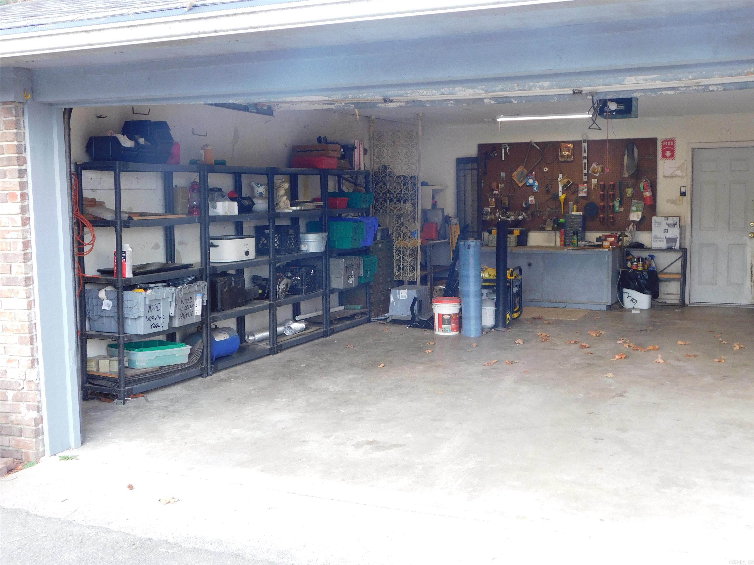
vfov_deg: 36.0
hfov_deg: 46.8
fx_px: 871
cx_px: 377
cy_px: 282
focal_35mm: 40
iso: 160
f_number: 3.6
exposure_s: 1/30
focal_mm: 7.1
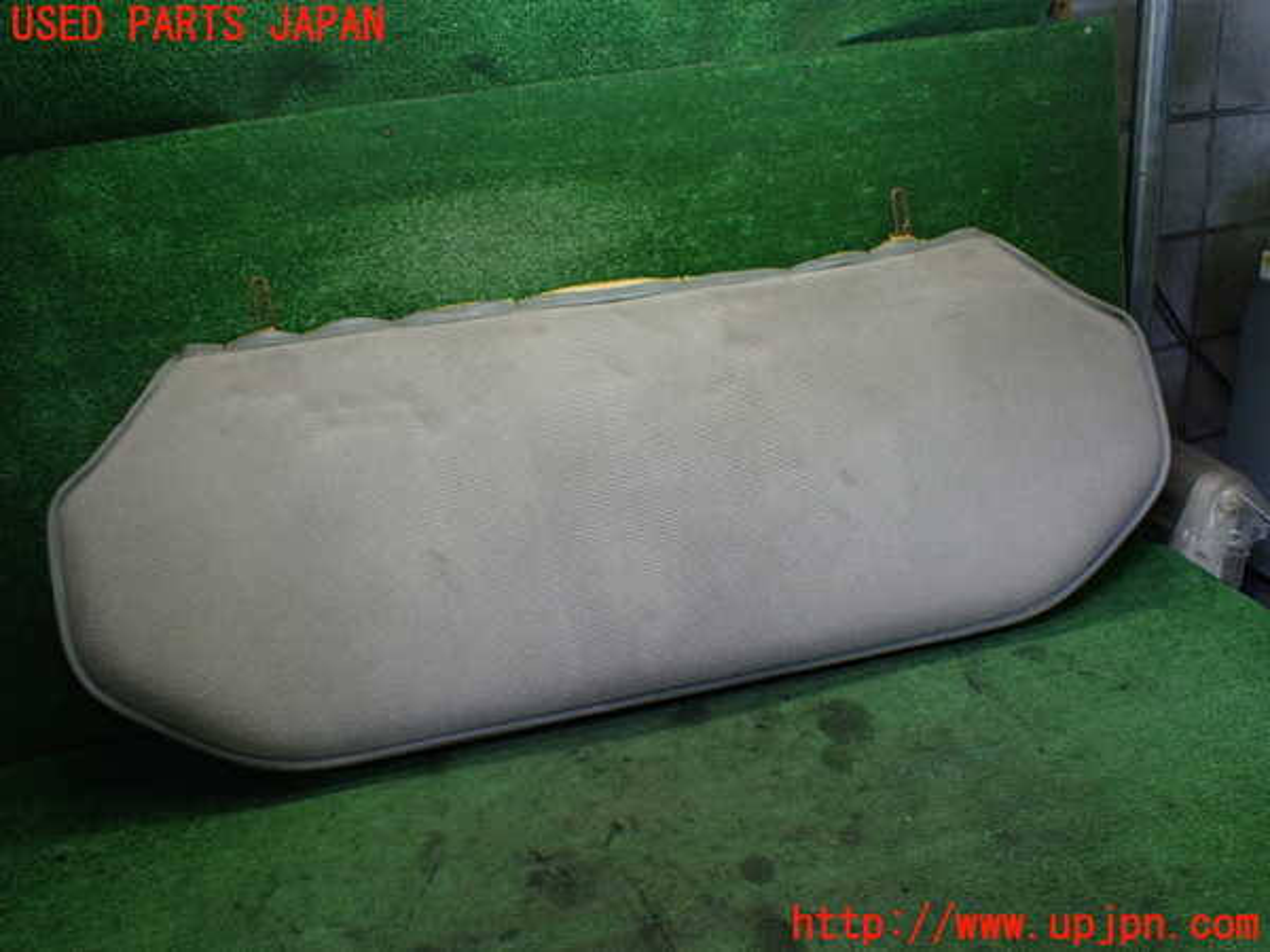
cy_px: 476
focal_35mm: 30
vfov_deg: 46.8
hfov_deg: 60.0
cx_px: 635
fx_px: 1101
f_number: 2.3
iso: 250
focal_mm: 5.4
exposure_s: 1/125
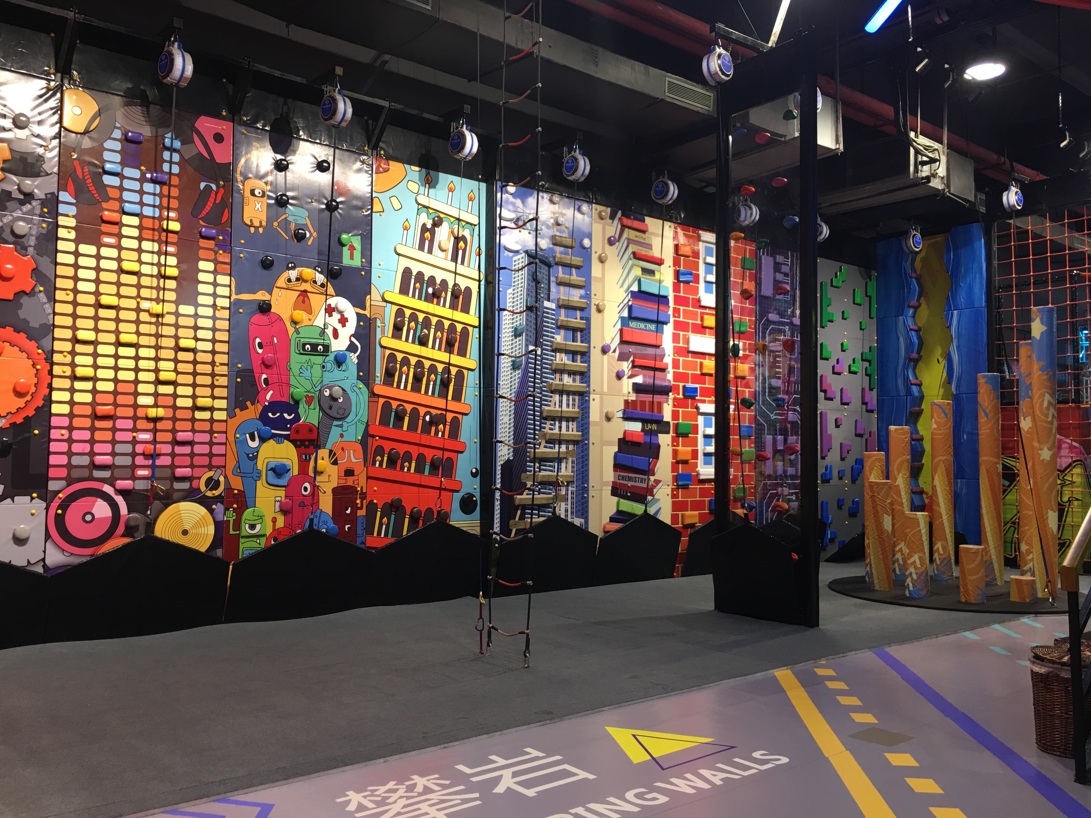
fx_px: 914
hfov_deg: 61.7
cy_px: 409
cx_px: 546
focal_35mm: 29
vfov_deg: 48.2
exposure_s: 1/17
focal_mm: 4.15
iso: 40
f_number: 2.2
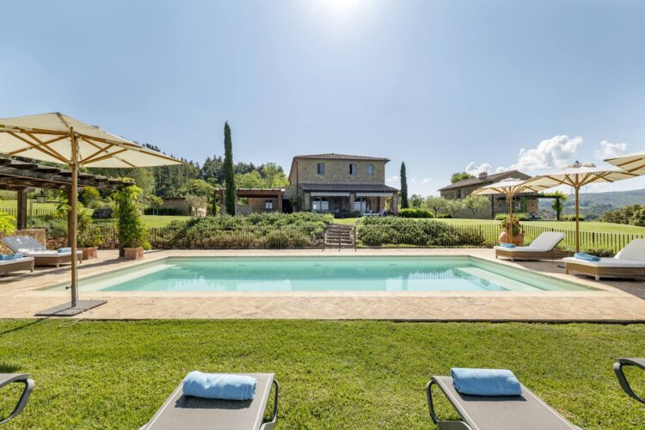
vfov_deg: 81.2
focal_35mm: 14
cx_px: 322
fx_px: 251
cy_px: 215
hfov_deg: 104.3
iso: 100
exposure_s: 1/400
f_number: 8
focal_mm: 14
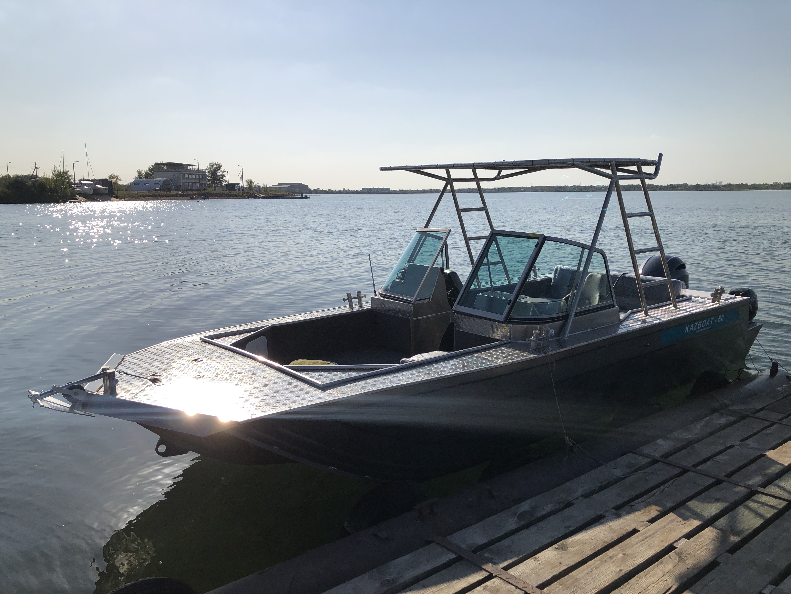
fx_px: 640
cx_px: 396
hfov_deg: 63.4
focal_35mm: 28
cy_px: 297
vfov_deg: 49.7
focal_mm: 3.99
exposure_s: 1/6024
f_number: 1.8
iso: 20
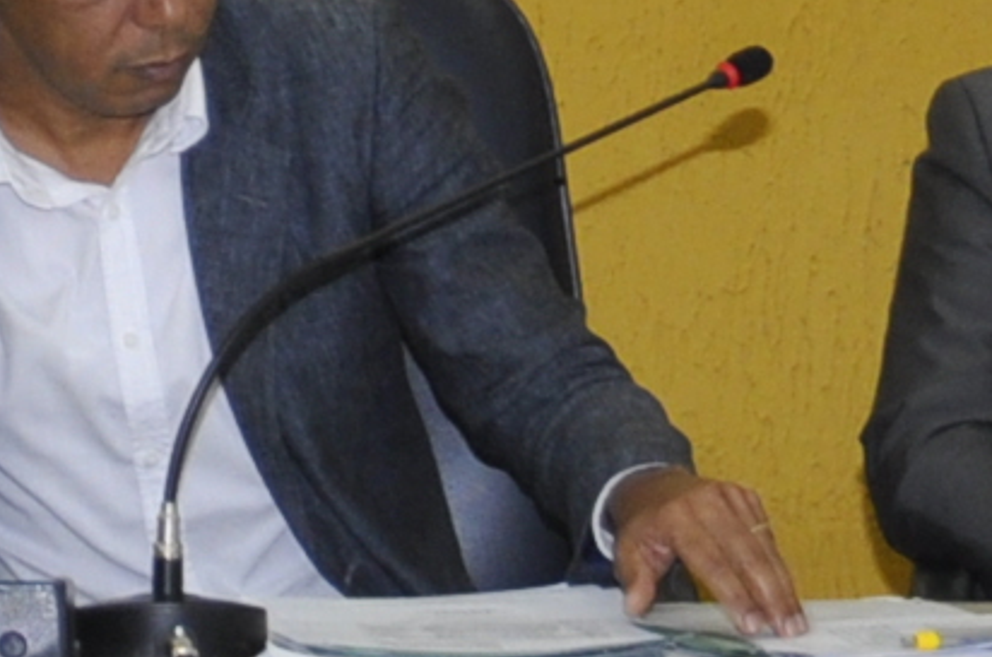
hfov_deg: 6.9
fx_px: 8056
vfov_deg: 4.7
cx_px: -833
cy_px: 103
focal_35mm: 293
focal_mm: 25
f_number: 4.8
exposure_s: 1/60
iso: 400
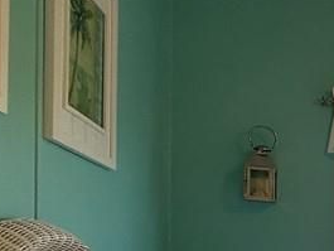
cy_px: 254
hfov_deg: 21.7
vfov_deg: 25.6
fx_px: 521
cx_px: 606
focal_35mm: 54
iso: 64
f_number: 2.2
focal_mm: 2.22
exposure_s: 1/162
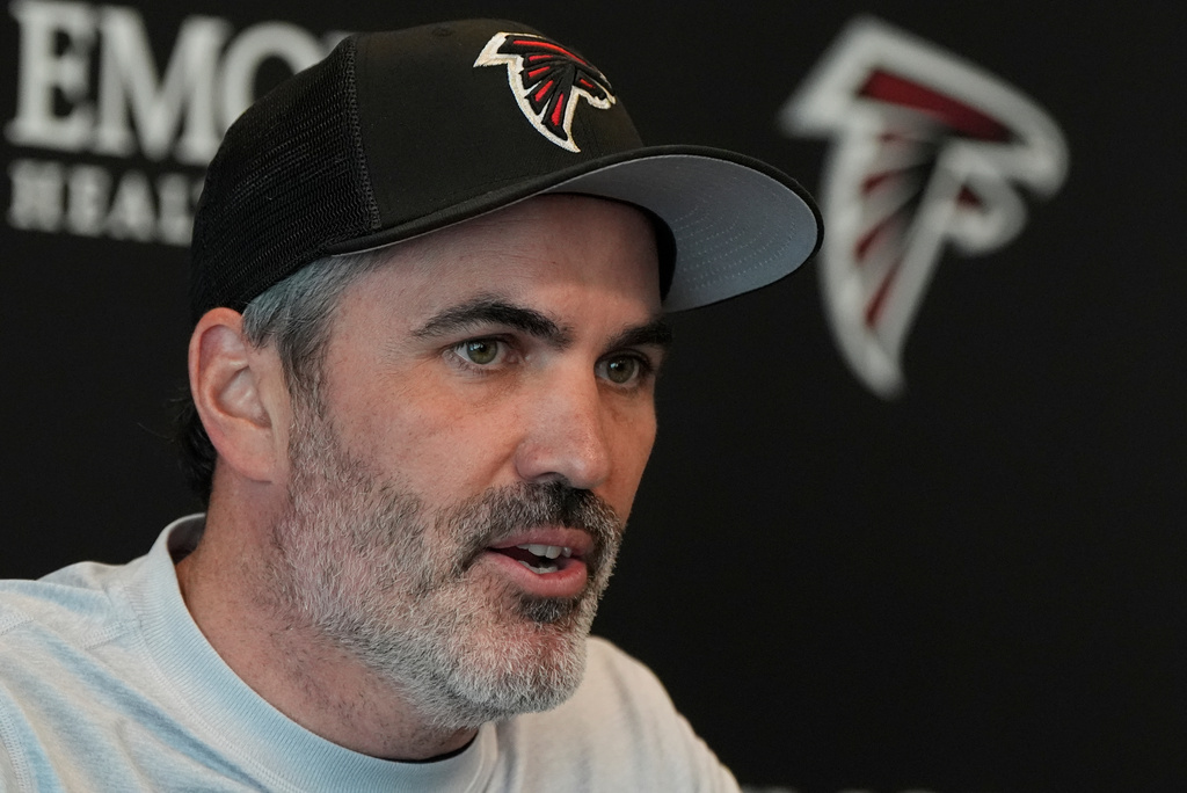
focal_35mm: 235
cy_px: 396
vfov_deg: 5.9
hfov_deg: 8.8
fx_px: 7753
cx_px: 594
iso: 4000
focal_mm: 157
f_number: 4
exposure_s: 1/1250
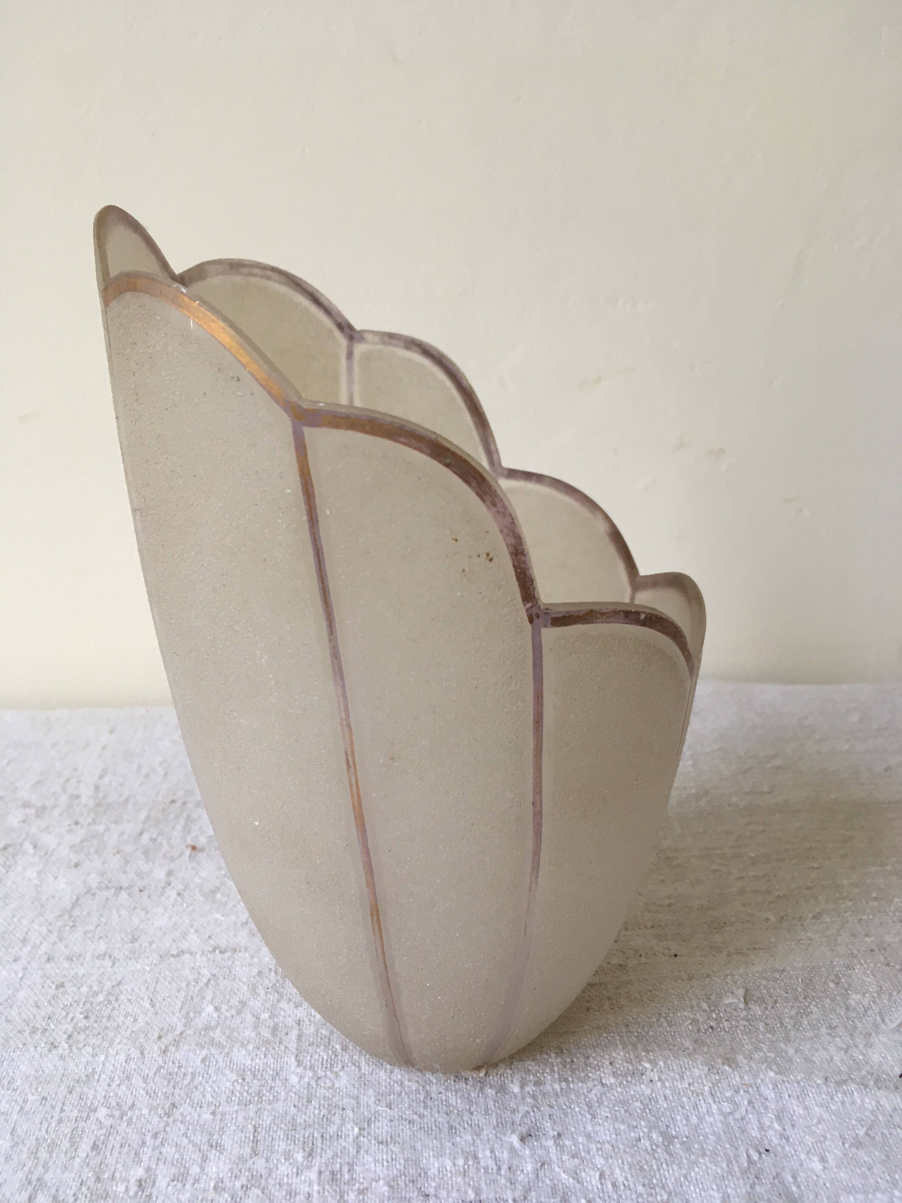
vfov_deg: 61.7
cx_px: 451
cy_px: 602
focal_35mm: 29
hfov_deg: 48.2
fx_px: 1008
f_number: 2.2
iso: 80
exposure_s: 1/33
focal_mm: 4.15
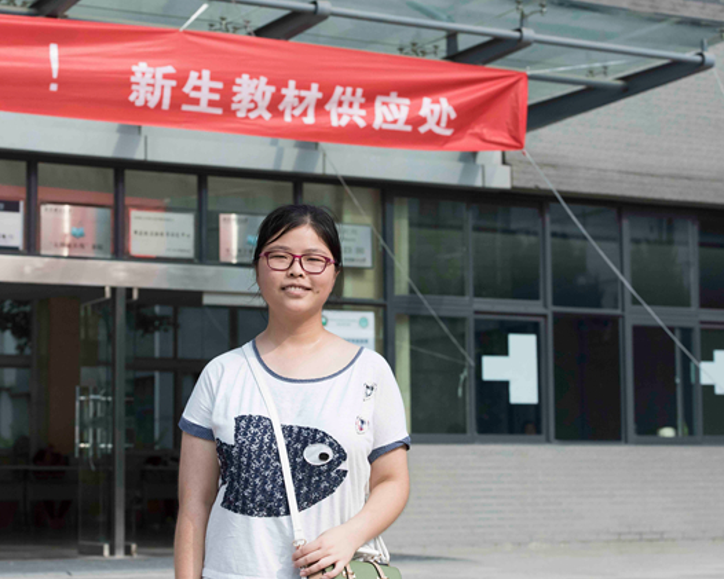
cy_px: 291
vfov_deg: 19.2
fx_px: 1715
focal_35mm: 80
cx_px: 308
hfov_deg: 23.8
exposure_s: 1/6400
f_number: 6.3
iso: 2000
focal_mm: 70
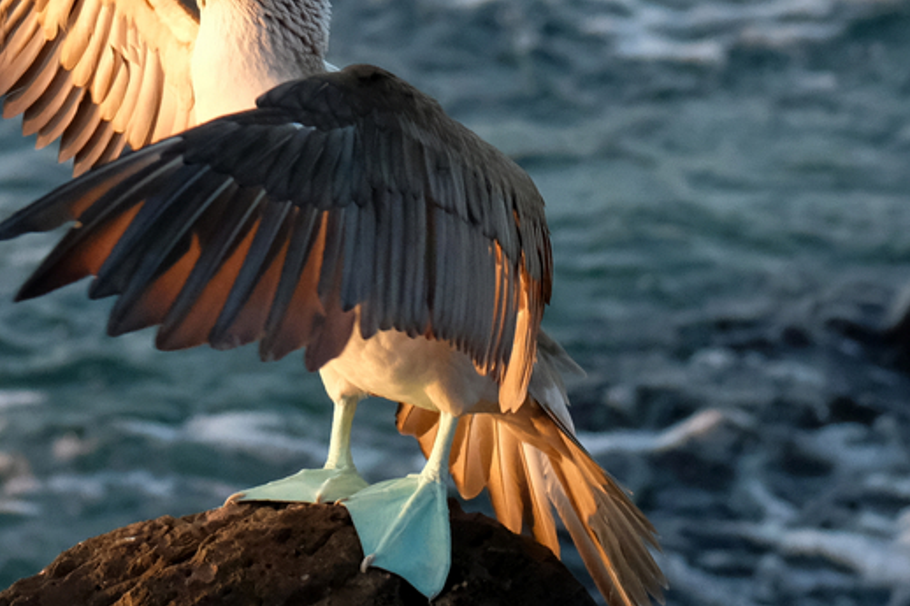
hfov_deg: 3.8
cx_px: -142
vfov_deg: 2.5
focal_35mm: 541
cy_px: -83
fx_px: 13670
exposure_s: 1/1600
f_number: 4.6
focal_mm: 115.3
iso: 3200
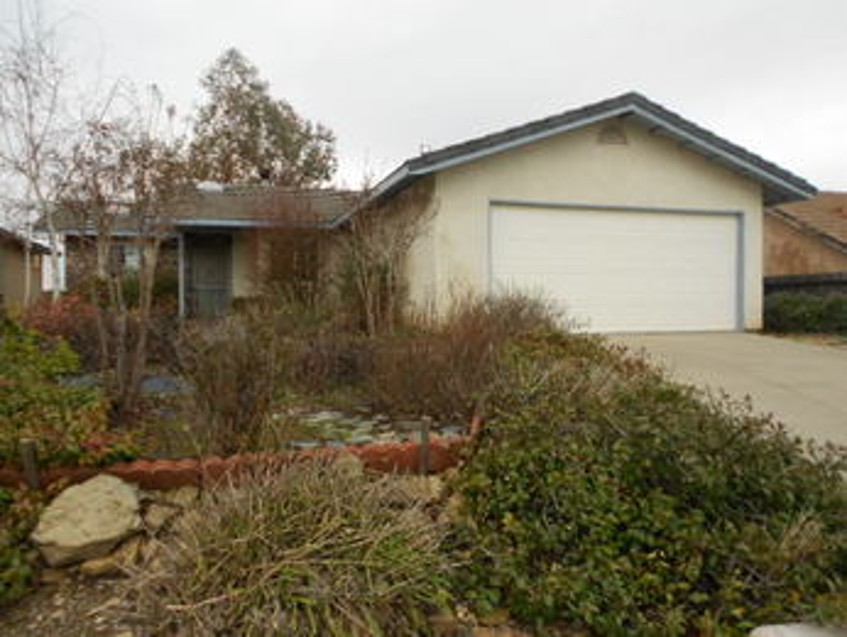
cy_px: 318
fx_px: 637
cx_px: 424
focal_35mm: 26
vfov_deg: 53.1
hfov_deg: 67.3
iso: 80
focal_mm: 4.6
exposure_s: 1/250
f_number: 3.2
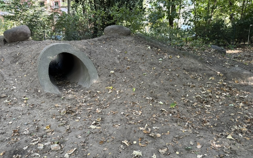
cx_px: 126
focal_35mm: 28
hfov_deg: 66.5
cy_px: 89
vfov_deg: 44.5
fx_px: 193
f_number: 1.6
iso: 125
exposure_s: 1/117
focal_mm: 5.96
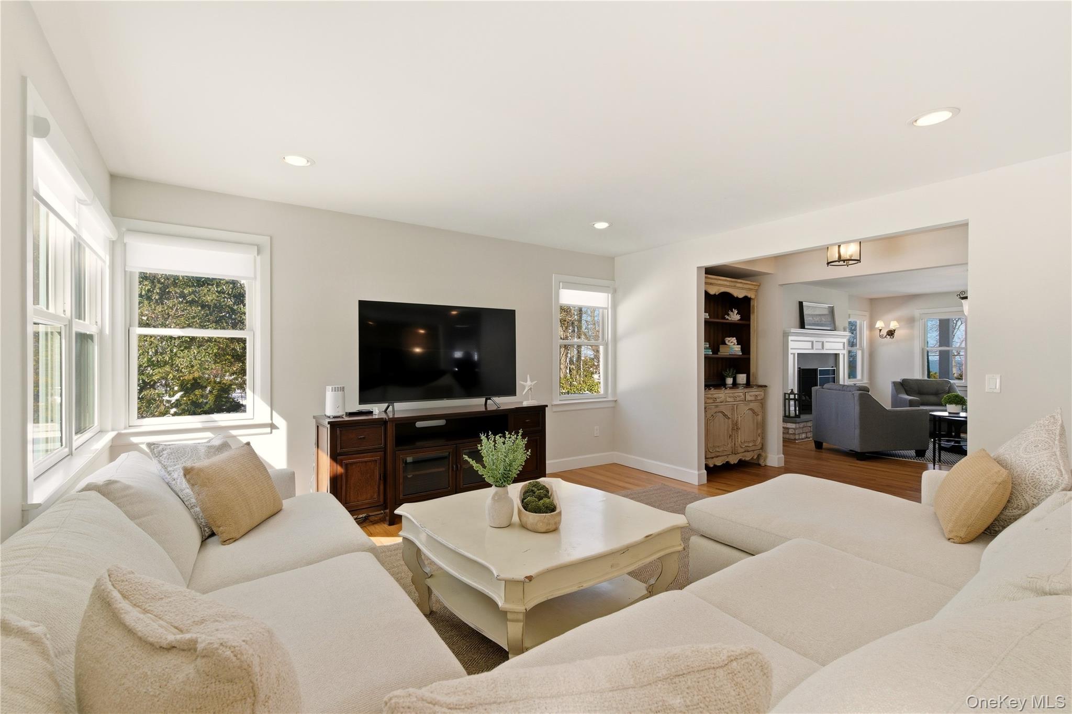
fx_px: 476
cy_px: 357
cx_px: 536
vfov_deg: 73.7
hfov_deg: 96.7
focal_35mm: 16
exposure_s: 1/250
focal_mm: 16
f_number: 9
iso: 250
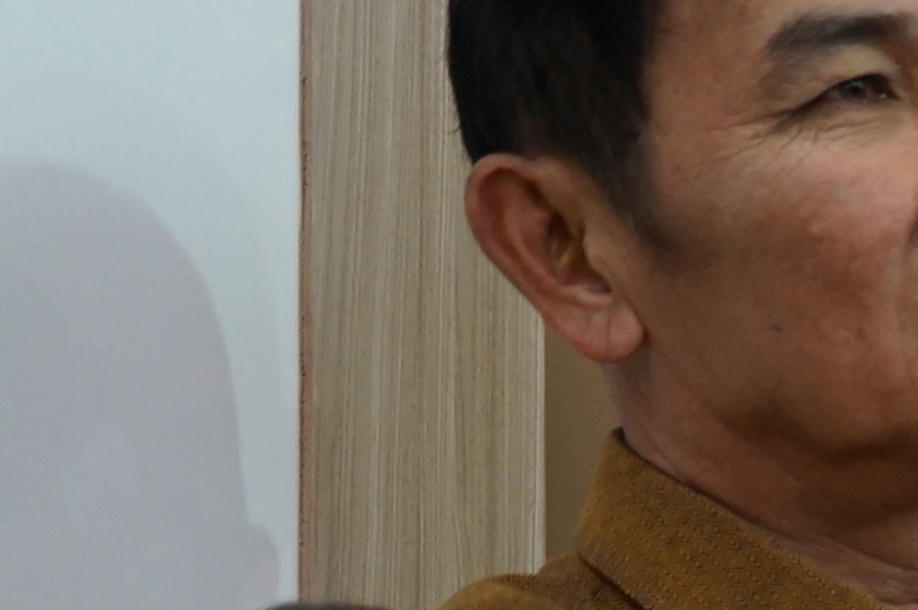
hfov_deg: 11.7
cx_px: 1957
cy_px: 797
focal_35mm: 153
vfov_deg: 8.8
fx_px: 3897
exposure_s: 1/25
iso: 800
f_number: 4
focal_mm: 32
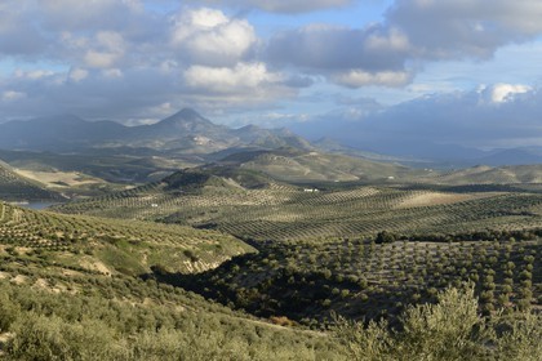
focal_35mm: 70
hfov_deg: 28.8
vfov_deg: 19.5
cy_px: 180
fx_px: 1054
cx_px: 271
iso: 200
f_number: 11
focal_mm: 70
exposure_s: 1/160
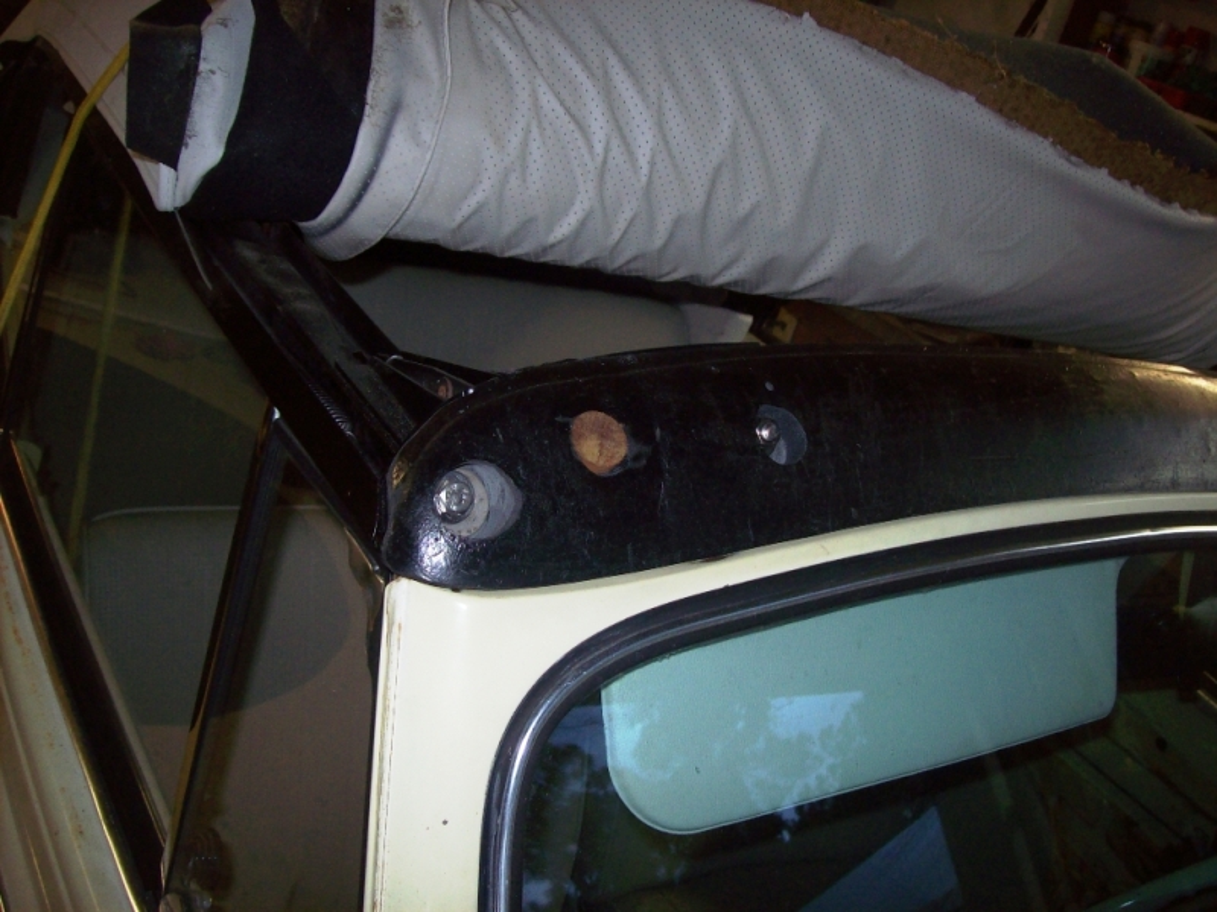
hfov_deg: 51.4
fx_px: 1266
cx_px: 608
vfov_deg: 39.7
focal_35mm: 36
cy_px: 456
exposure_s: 1/64
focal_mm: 6
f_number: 2.7
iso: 80
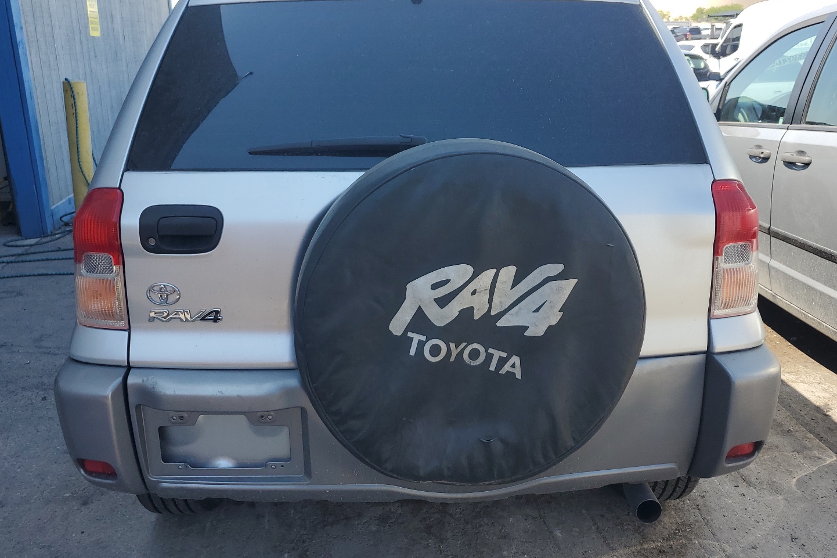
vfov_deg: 43.6
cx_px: 427
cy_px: 273
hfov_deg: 61.9
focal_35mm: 30
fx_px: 697
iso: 50
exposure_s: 1/1111
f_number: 1.5
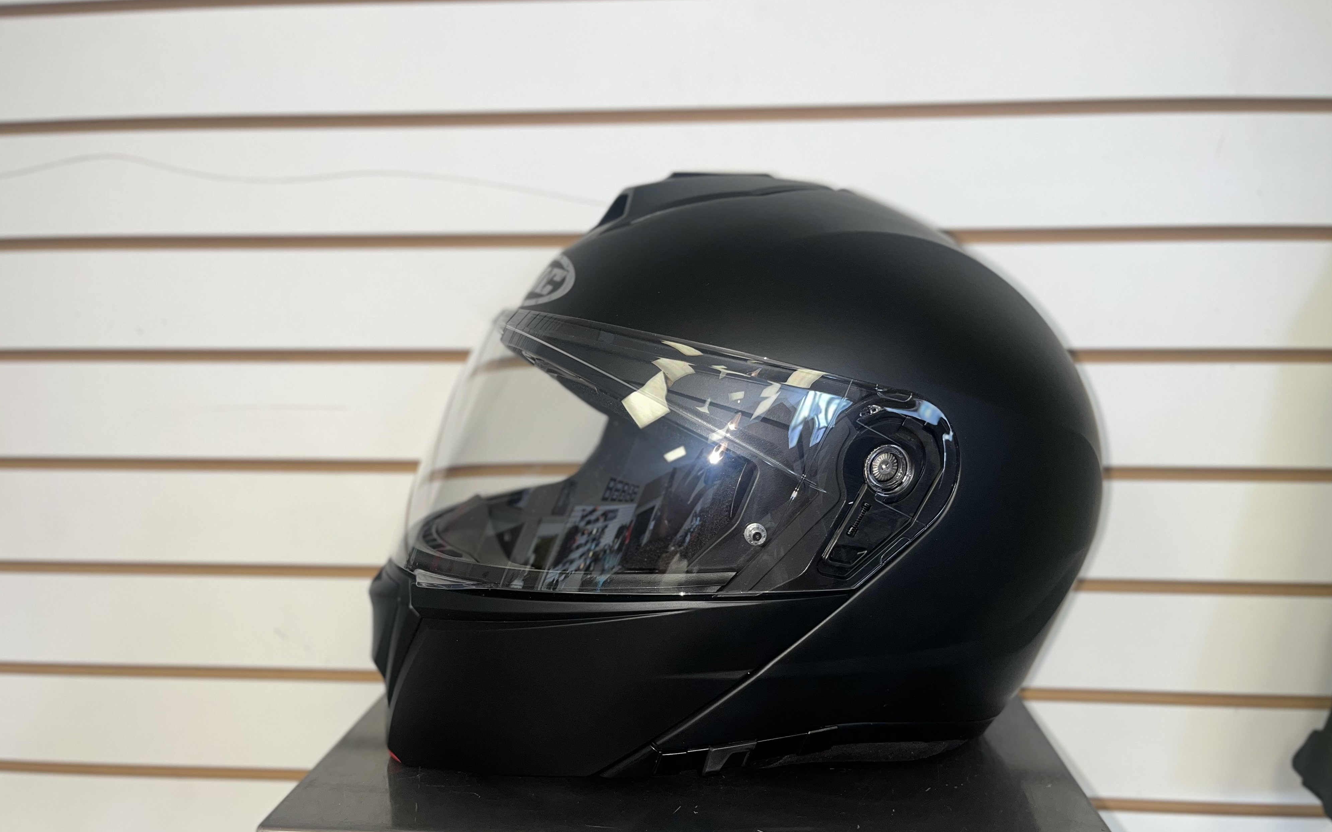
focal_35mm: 28
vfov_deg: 44.3
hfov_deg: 66.5
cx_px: 660
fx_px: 1016
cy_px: 500
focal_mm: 5.1
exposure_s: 1/52
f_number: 1.6
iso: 40
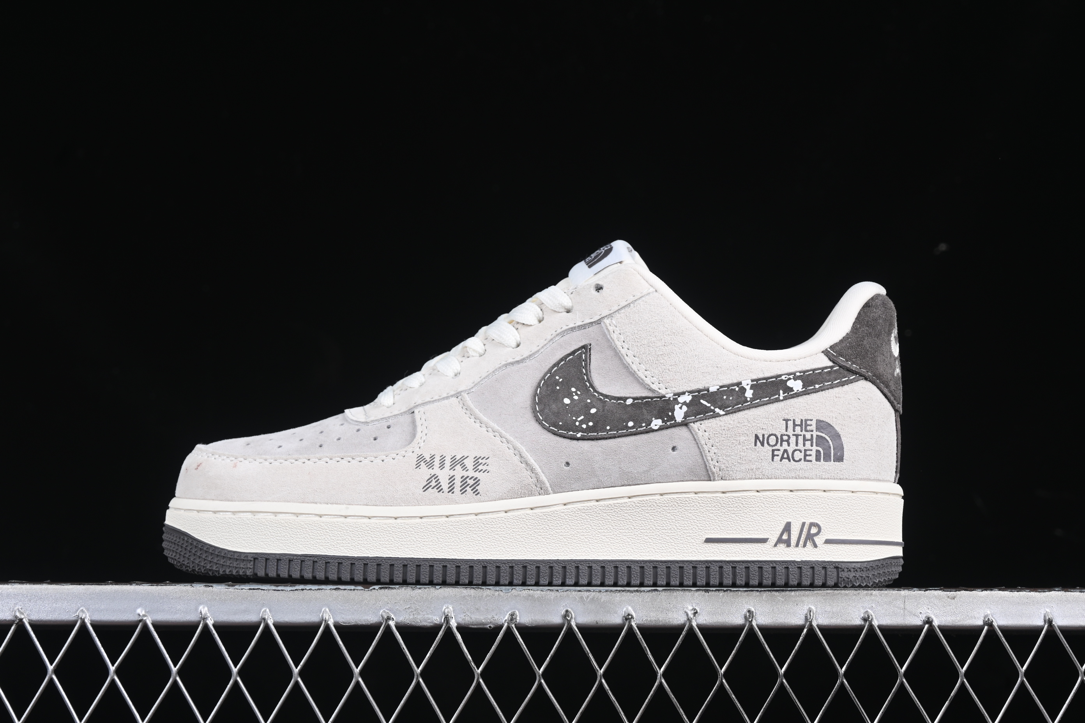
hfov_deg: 27.0
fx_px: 2260
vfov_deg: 18.2
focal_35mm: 75
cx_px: 542
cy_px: 362
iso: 160
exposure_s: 1/80
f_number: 8
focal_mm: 50
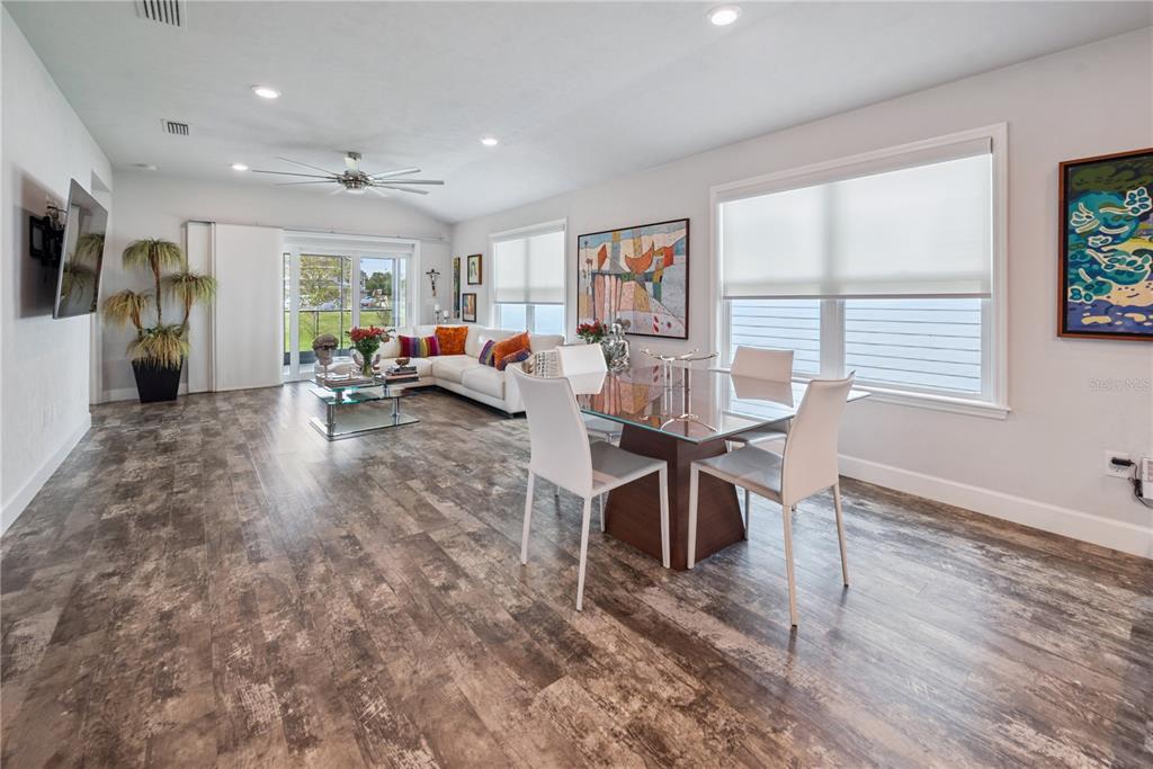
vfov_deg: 81.2
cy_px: 384
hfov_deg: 104.2
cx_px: 576
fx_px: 448
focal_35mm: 14
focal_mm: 14
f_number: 8
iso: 400
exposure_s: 1/50
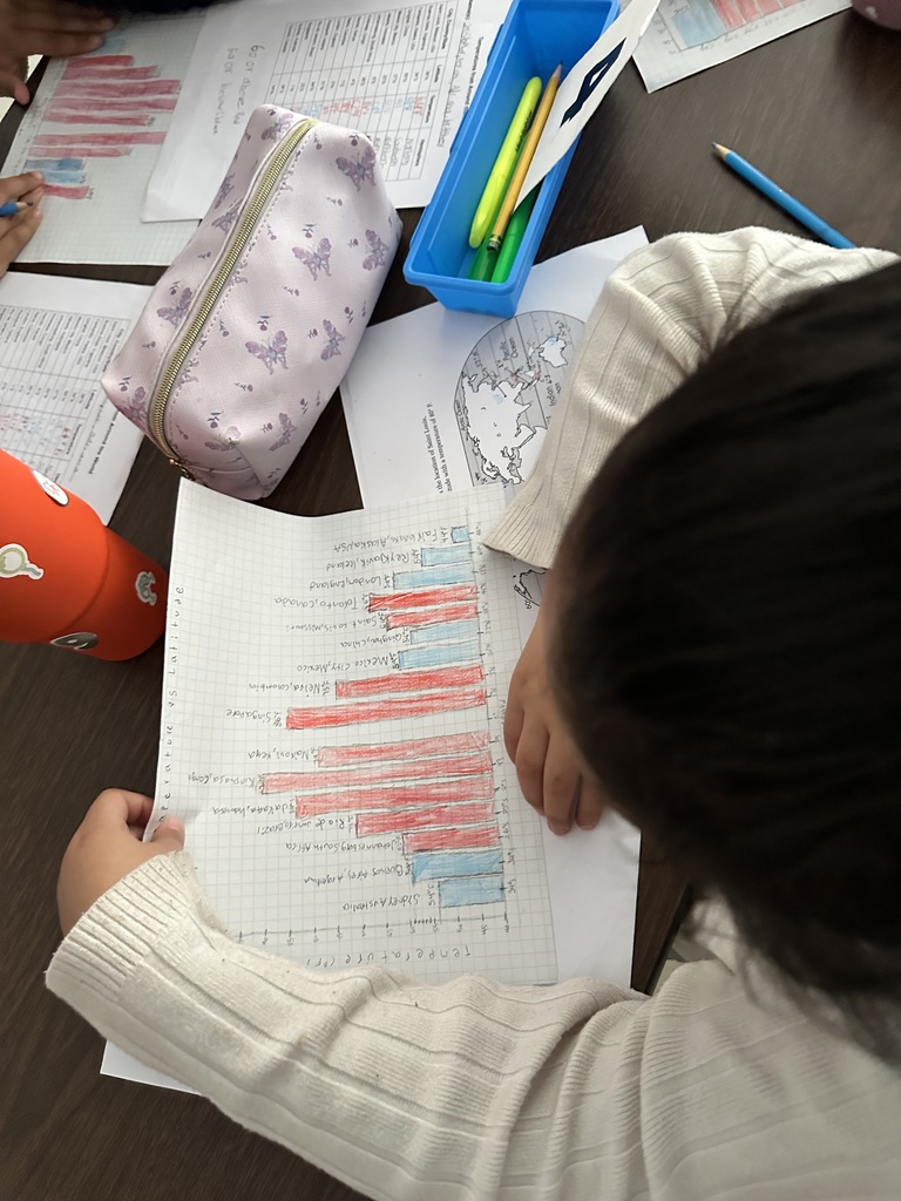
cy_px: 600
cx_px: 450
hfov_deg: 56.8
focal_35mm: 24
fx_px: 833
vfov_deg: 71.6
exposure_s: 1/56
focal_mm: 6.86
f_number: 1.78
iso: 1000
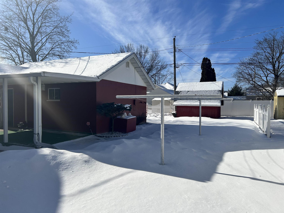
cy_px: 106
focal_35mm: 26
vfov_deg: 53.1
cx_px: 142
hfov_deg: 67.3
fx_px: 213
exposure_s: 1/9434
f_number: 1.5
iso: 50
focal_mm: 5.7
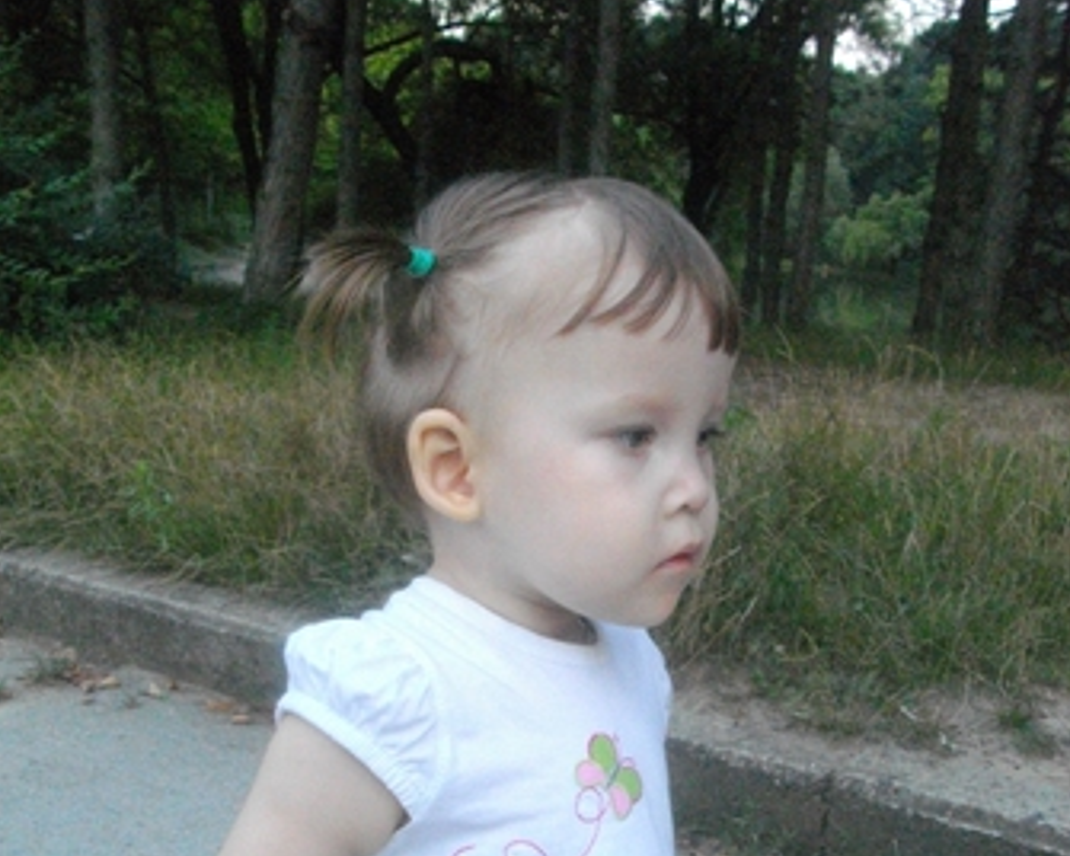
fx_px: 1330
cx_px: 537
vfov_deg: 34.9
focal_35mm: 42
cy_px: 648
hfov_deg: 43.8
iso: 800
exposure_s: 1/125
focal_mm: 5.7
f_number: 2.9
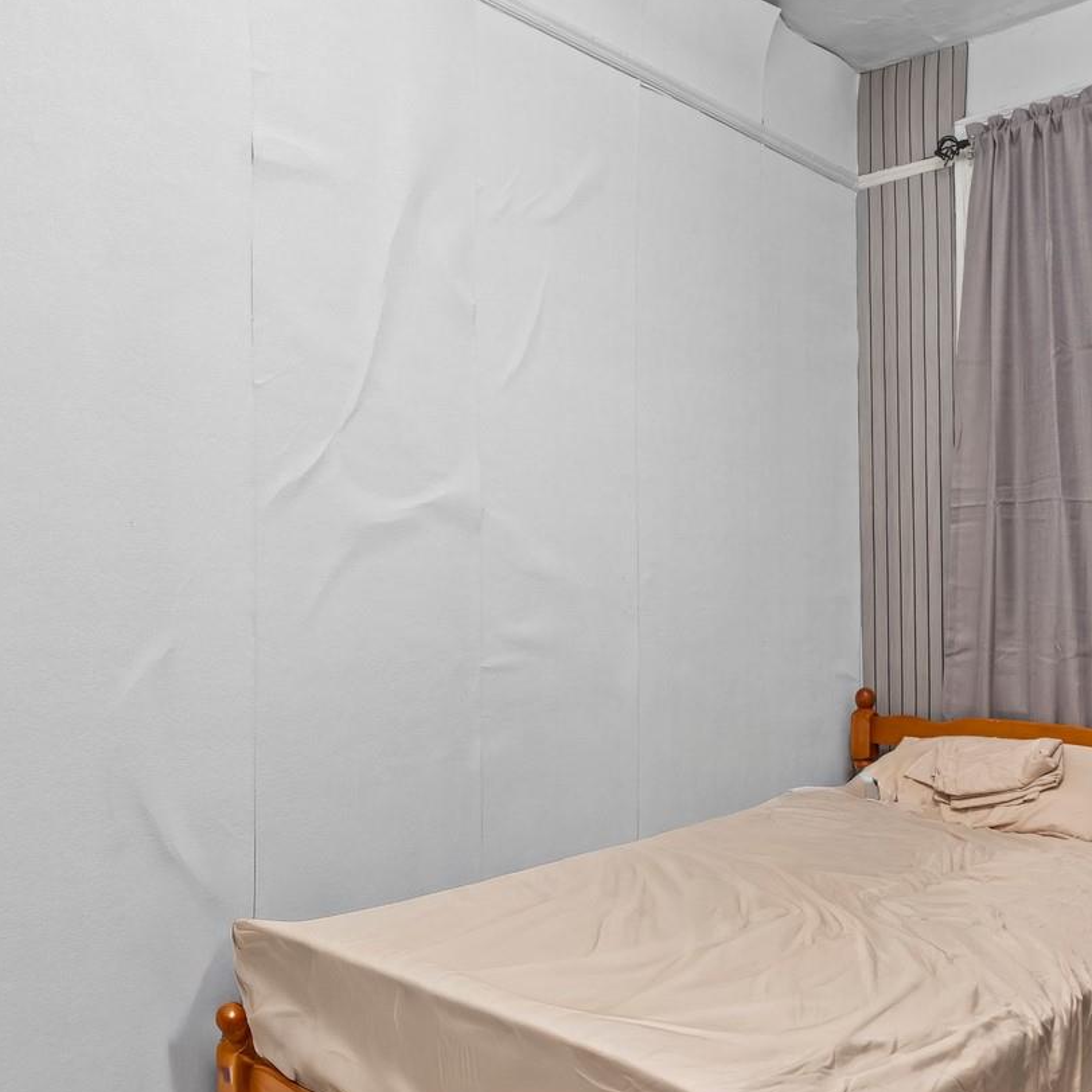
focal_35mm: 30
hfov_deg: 53.6
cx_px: 663
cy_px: 630
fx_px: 1071
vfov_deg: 53.8
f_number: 10
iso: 640
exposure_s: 1.6
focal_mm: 14
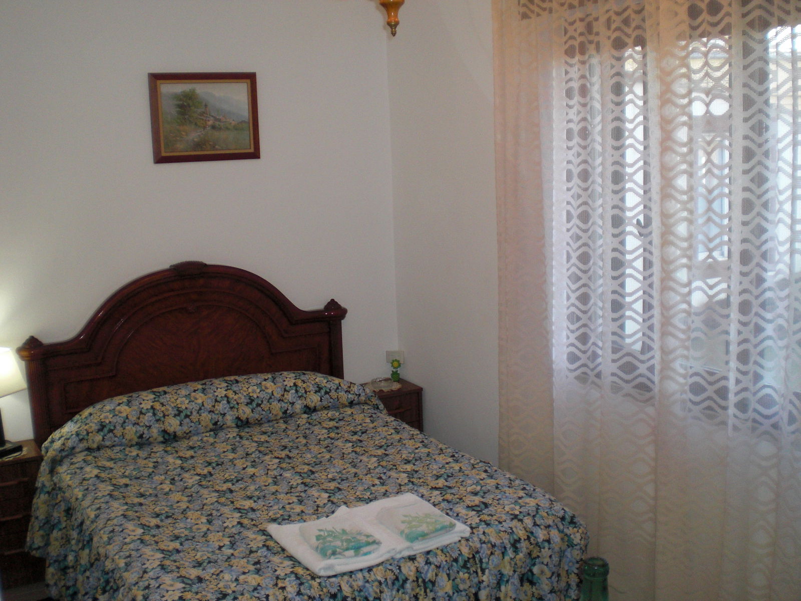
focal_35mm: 38
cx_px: 400
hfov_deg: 49.0
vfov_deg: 37.7
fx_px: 879
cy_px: 300
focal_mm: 6.3
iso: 200
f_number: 3.1
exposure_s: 1/60
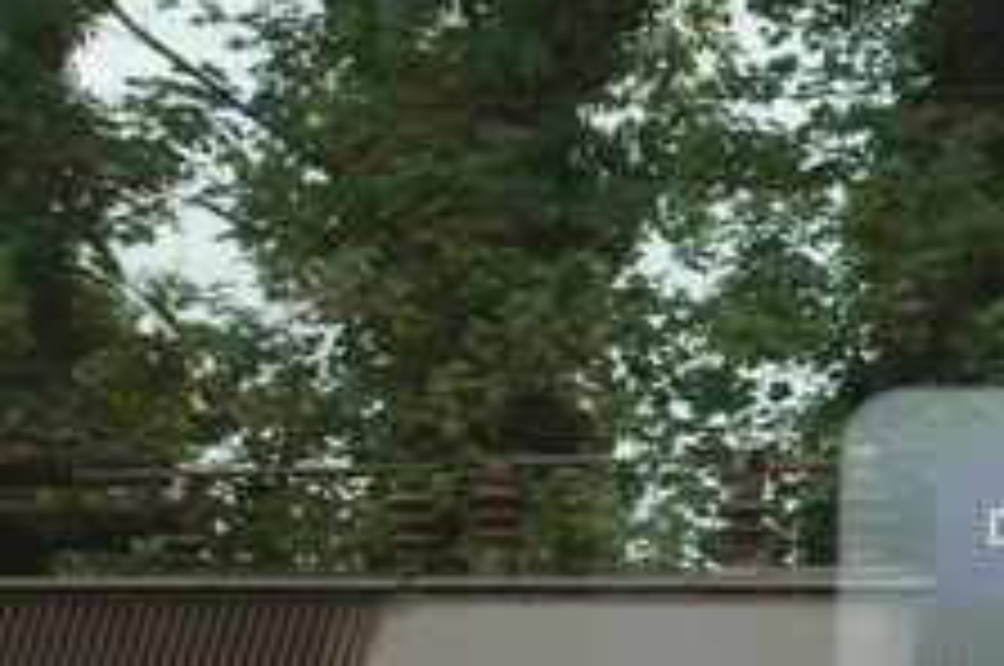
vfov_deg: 7.1
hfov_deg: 10.5
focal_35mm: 193
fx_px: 5387
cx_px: 1117
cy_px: 628
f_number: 7.1
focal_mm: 45
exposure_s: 1/250
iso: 400
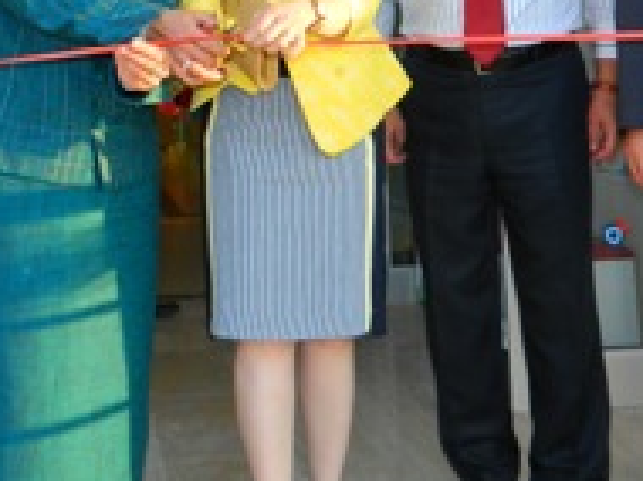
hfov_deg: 32.6
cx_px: 257
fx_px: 1095
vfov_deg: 23.3
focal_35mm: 59
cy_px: -47
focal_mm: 4.5
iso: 80
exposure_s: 1/50
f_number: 3.1
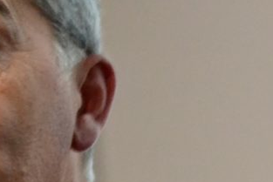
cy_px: 168
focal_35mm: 583
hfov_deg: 3.5
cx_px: -133
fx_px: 4422
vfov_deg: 2.4
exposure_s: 1/25
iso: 3200
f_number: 5.6
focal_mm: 105
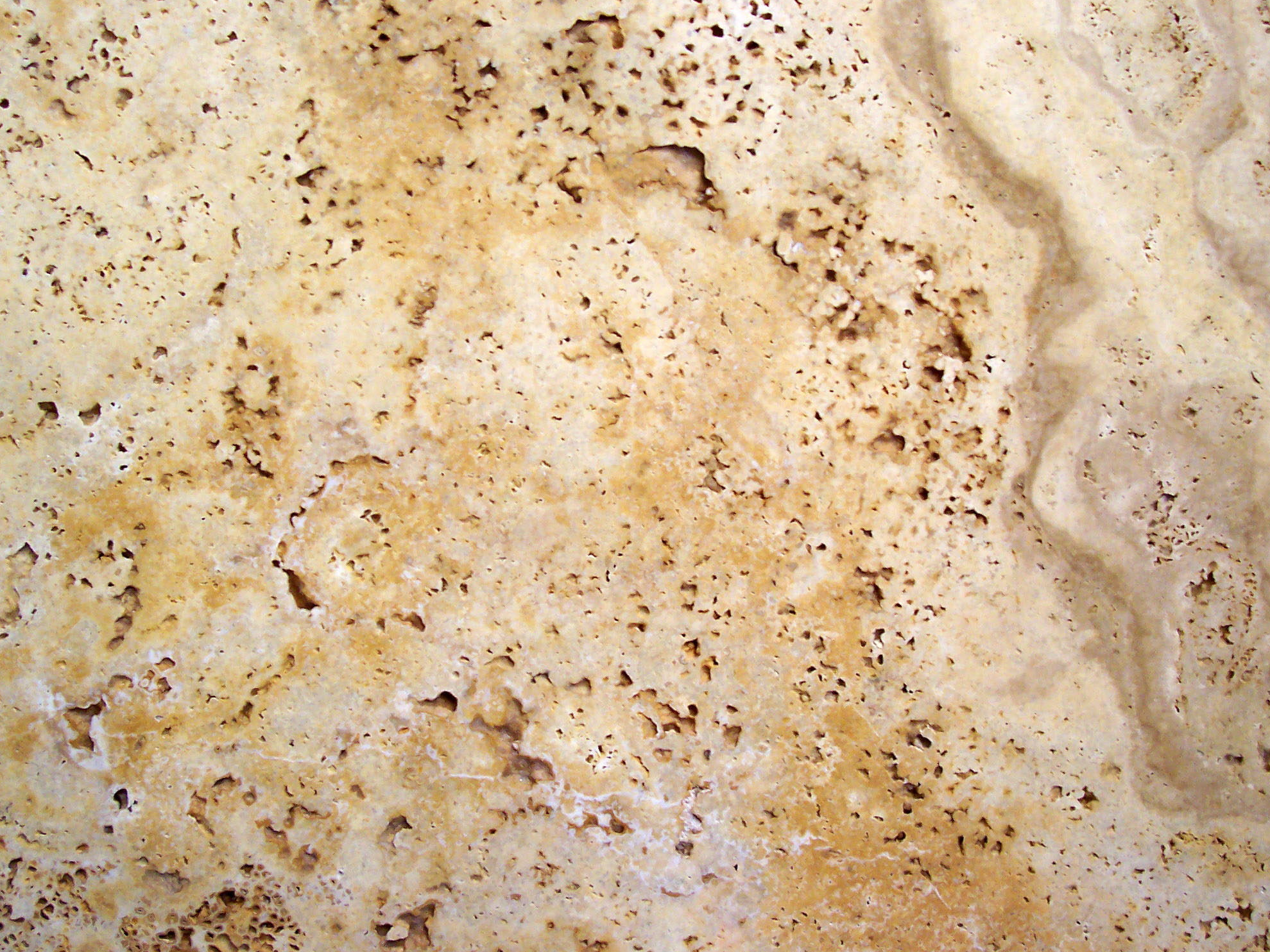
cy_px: 465
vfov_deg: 37.7
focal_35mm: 38
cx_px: 647
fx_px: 1394
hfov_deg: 49.0
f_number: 2.8
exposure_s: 1/30
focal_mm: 5.6
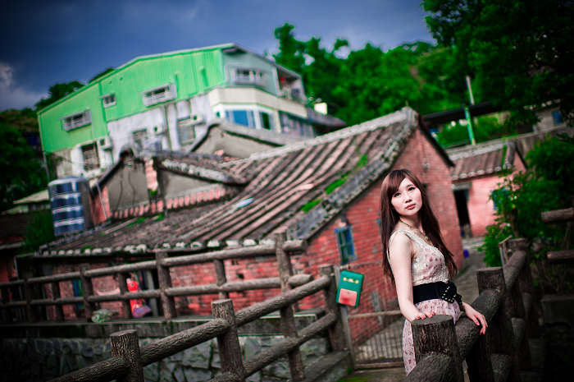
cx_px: 287
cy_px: 191
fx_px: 557
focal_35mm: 35
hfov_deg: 54.5
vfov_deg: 37.8
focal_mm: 35
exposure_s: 1/2500
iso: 200
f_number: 1.4
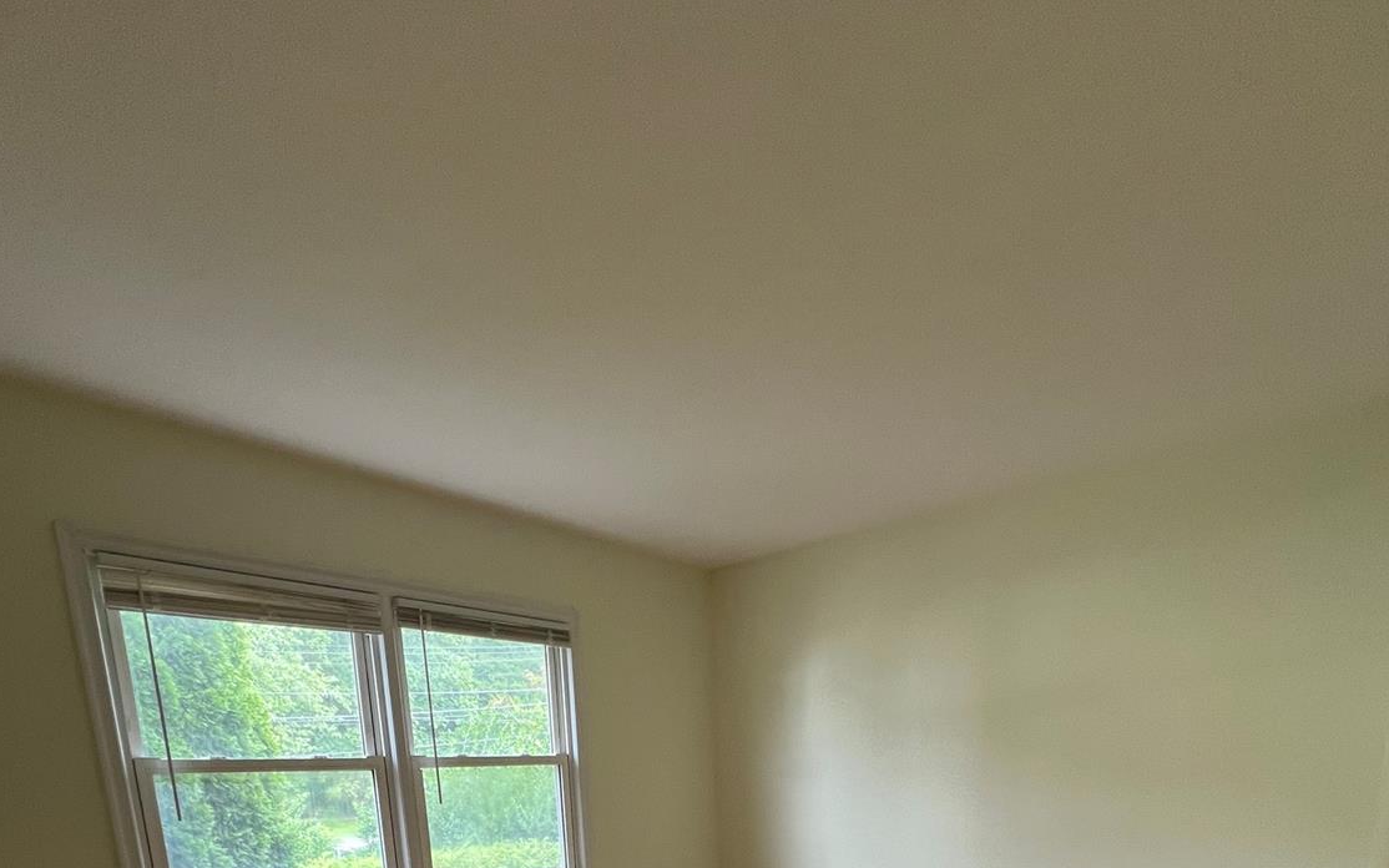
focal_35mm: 19
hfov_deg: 88.0
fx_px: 719
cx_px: 692
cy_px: 938
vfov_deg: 47.0
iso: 125
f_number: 1.8
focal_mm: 1.57
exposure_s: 1/99
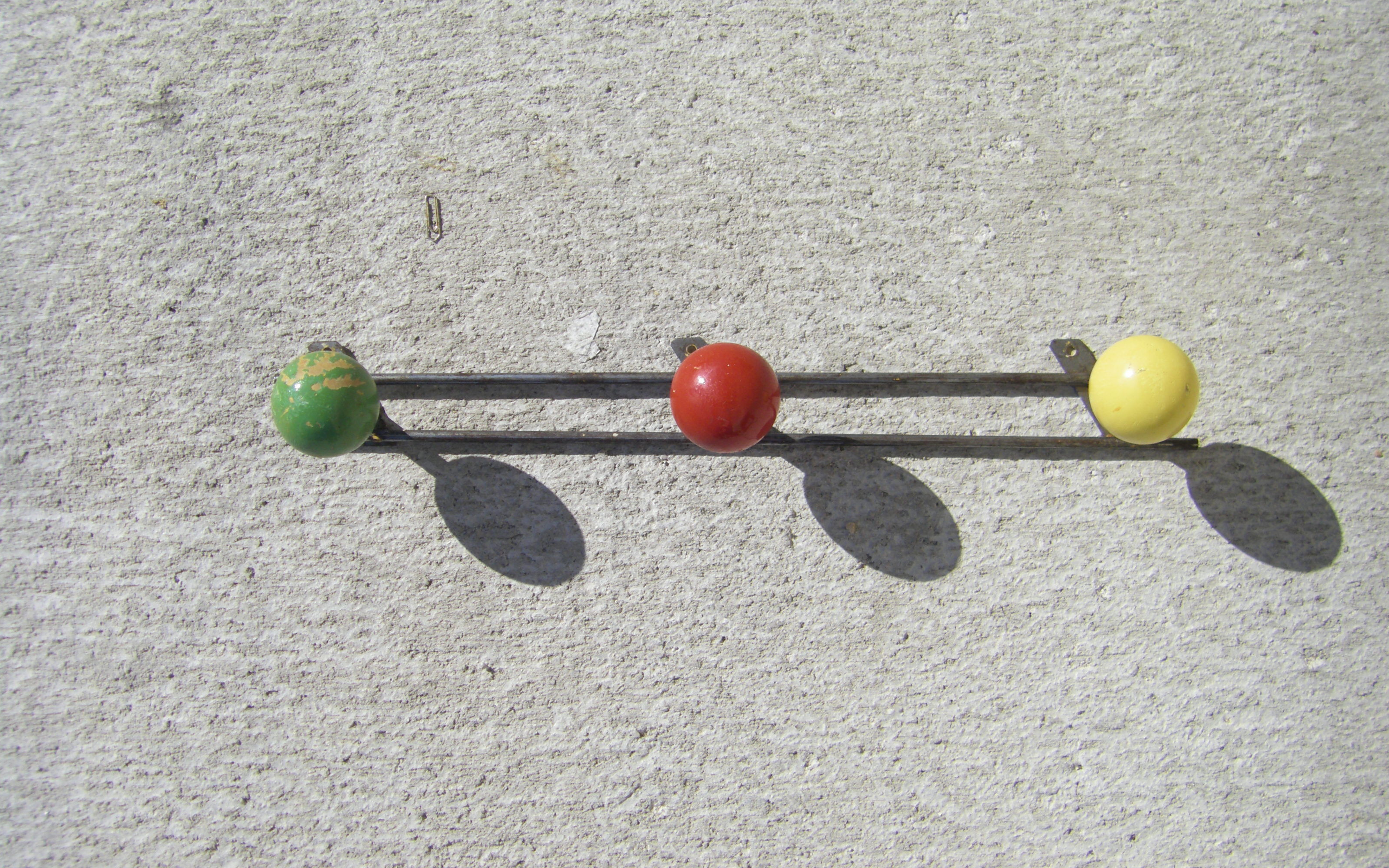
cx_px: 701
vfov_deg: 31.2
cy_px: 424
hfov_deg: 48.2
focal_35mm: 41
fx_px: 1552
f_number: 7
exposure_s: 1/250
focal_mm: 6.3
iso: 64
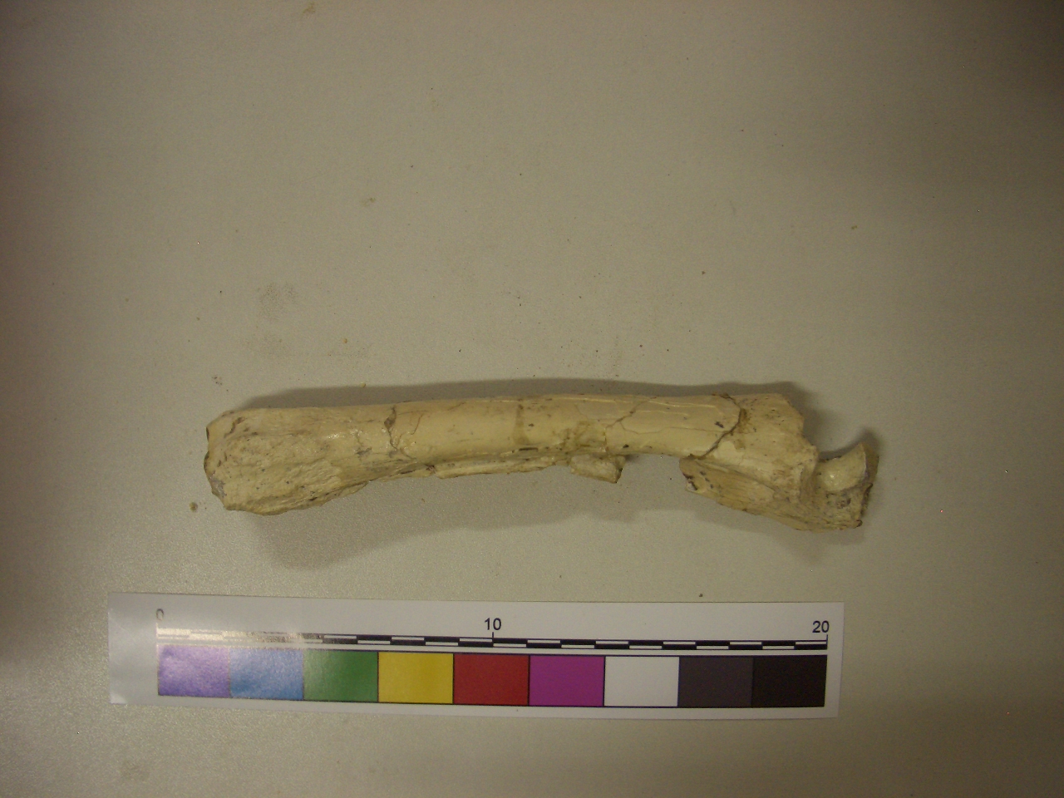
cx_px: 532
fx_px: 1076
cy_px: 399
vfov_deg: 40.7
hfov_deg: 52.6
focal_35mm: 35
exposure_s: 1/10
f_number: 2.6
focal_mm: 5.8
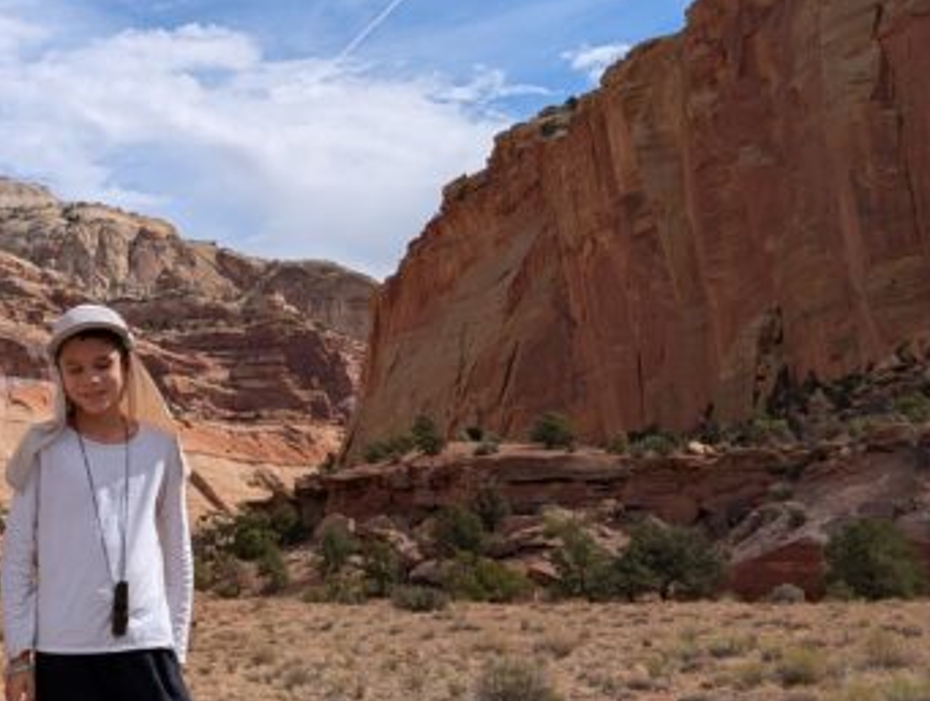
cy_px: 194
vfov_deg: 26.8
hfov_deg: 32.8
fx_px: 1453
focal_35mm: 54
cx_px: 19
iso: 18
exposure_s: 1/1984
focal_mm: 6.9
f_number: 1.68
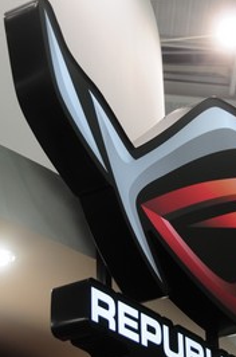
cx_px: 156
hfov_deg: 14.2
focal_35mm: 96
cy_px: 204
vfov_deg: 21.3
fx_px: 949
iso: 400
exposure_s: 1/100
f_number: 4.2
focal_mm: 34
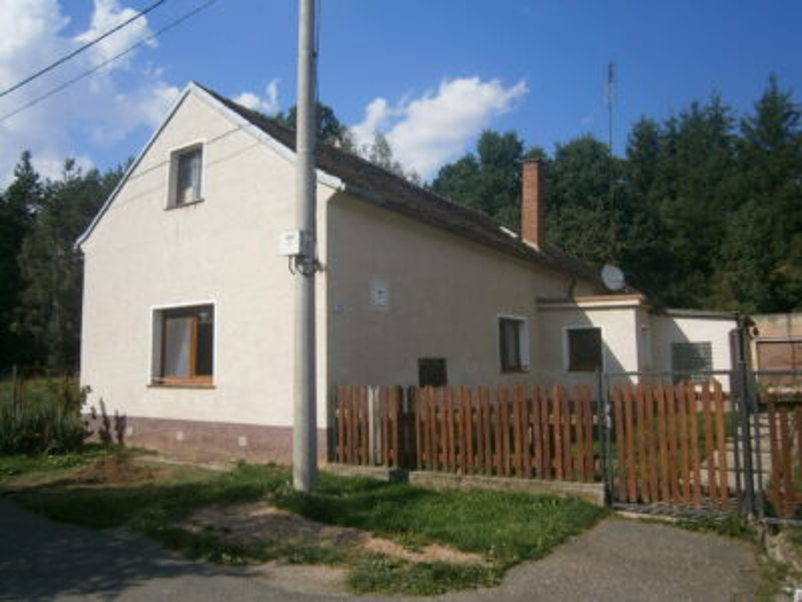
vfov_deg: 53.1
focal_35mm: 26
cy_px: 301
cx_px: 401
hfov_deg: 67.3
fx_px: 602
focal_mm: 4.7
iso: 80
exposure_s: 1/250
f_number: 8
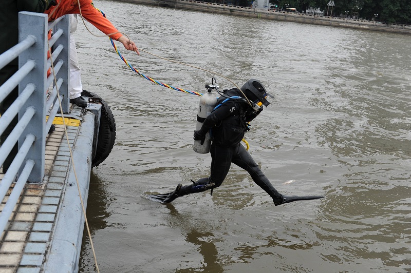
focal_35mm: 42
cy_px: 136
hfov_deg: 46.4
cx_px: 206
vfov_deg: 31.8
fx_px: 479
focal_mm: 42
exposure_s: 1/500
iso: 1000
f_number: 4
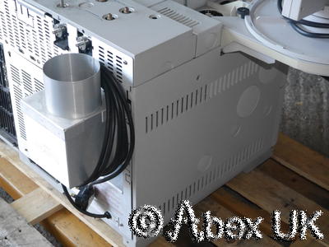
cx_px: 164
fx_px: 589
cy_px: 124
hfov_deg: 31.2
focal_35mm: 62
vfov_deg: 23.7
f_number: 6.3
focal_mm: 31
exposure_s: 1/125
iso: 3200
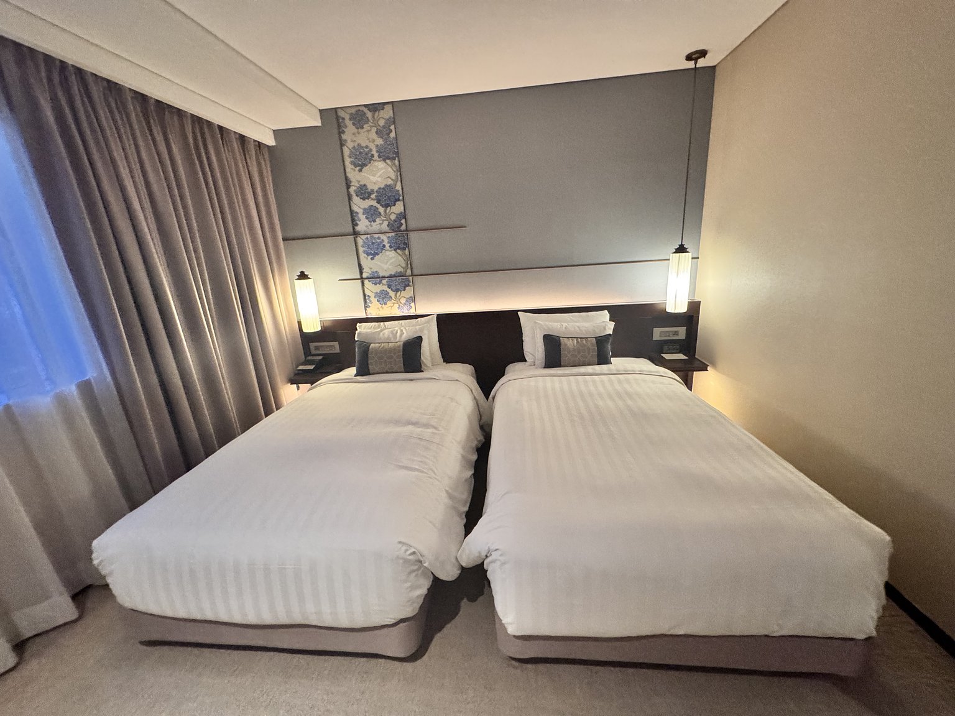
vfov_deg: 85.7
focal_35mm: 14
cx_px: 478
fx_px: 386
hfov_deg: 102.1
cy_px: 358
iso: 800
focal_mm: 2.22
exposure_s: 1/60
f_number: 2.2
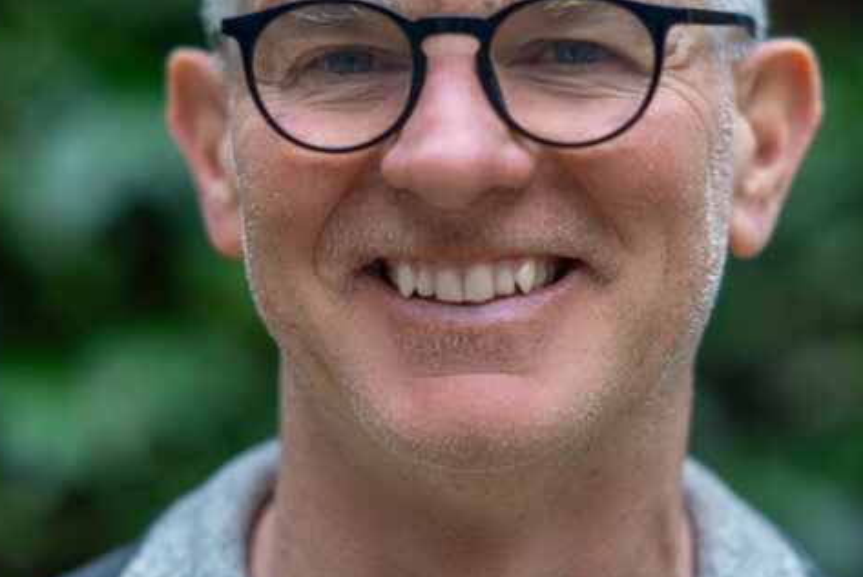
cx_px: 471
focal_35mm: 184
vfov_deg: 7.5
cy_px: 198
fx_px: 4413
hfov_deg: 11.2
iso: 400
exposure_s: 1/500
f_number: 1.4
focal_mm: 85
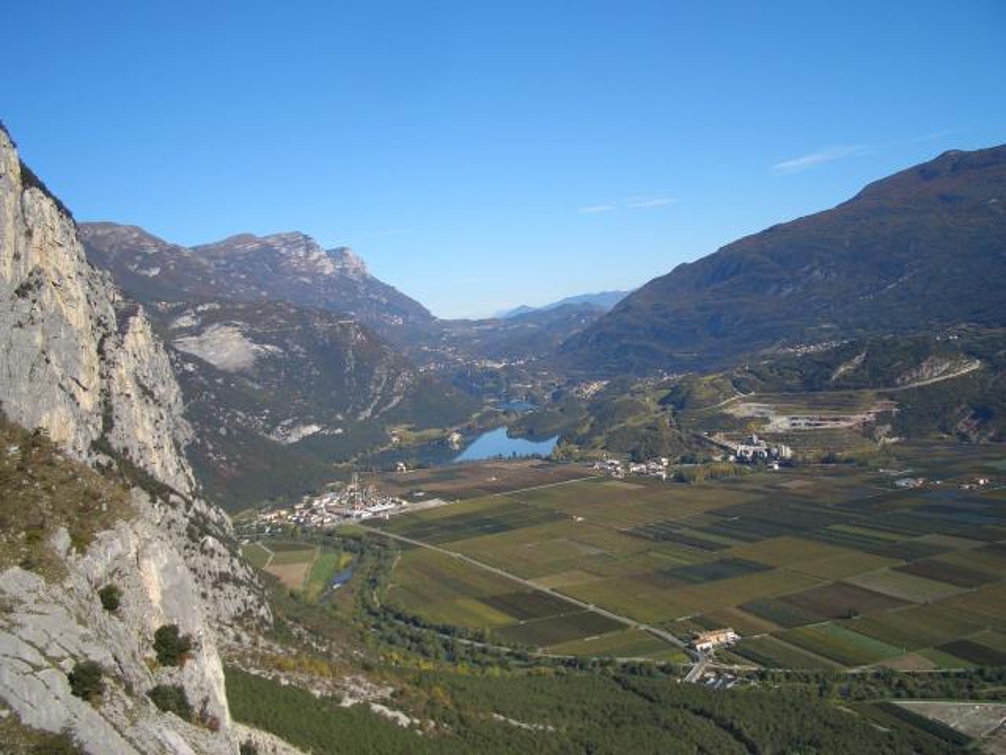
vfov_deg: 40.7
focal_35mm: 35
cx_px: 503
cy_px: 378
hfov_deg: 52.6
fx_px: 1017
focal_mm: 5.8
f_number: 4.3
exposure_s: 1/500
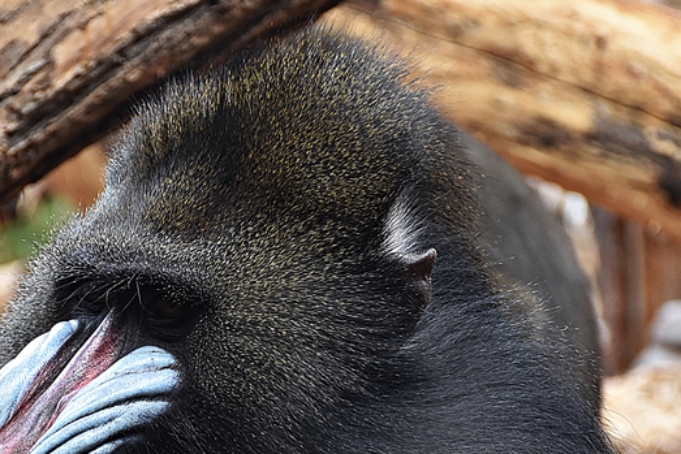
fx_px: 3671
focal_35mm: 194
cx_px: 276
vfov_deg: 7.1
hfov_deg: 10.6
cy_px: 440
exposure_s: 1/160
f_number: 5
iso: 800
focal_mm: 66
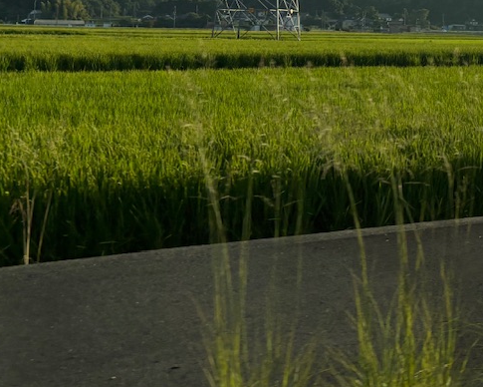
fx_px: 958
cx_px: 449
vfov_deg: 21.3
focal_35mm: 67
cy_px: -67
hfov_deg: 27.1
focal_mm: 5.96
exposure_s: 1/1477
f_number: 1.6
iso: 50
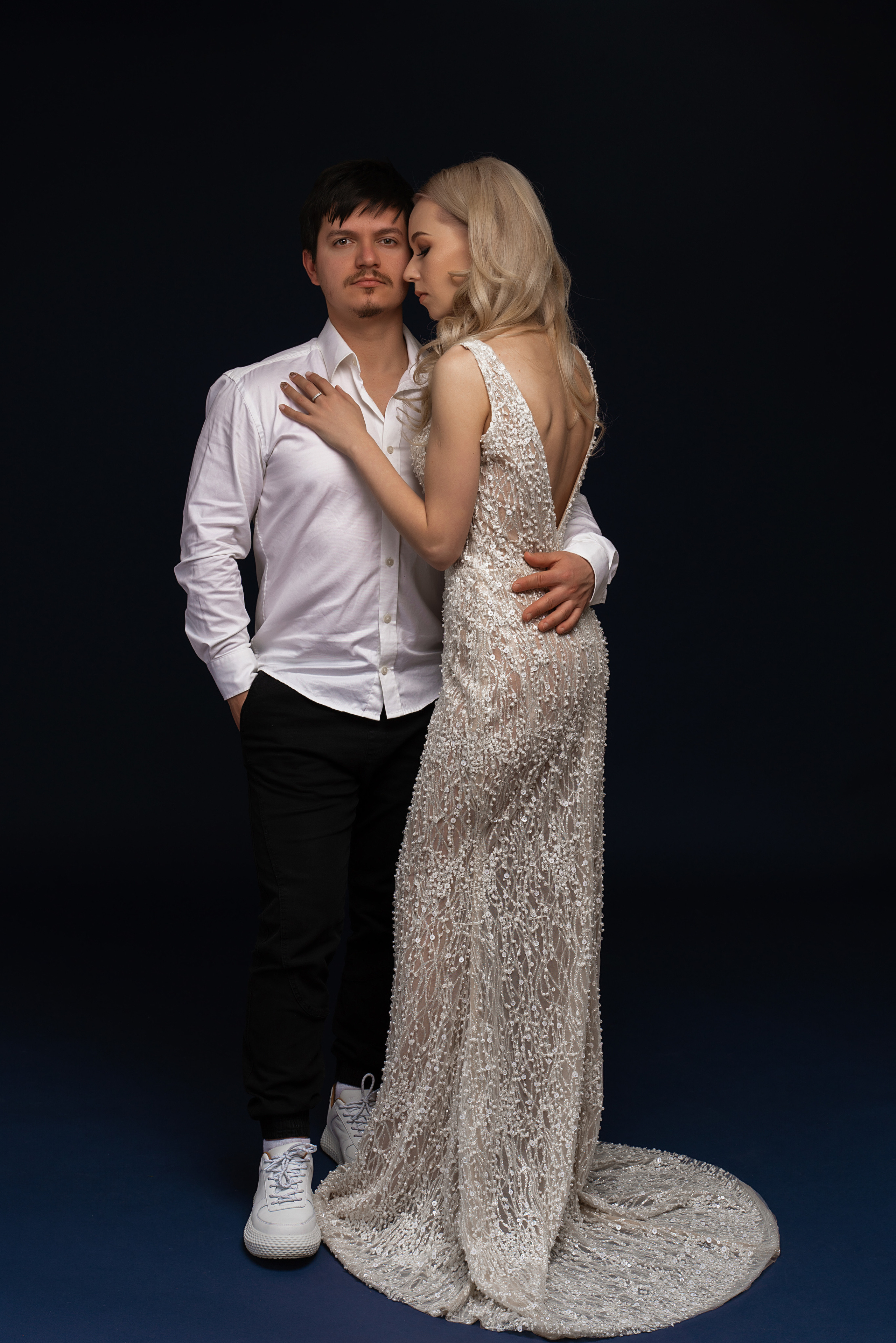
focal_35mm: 55
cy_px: 672
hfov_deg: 24.6
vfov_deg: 36.2
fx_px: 2053
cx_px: 448
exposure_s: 1/160
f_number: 8
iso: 100
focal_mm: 55
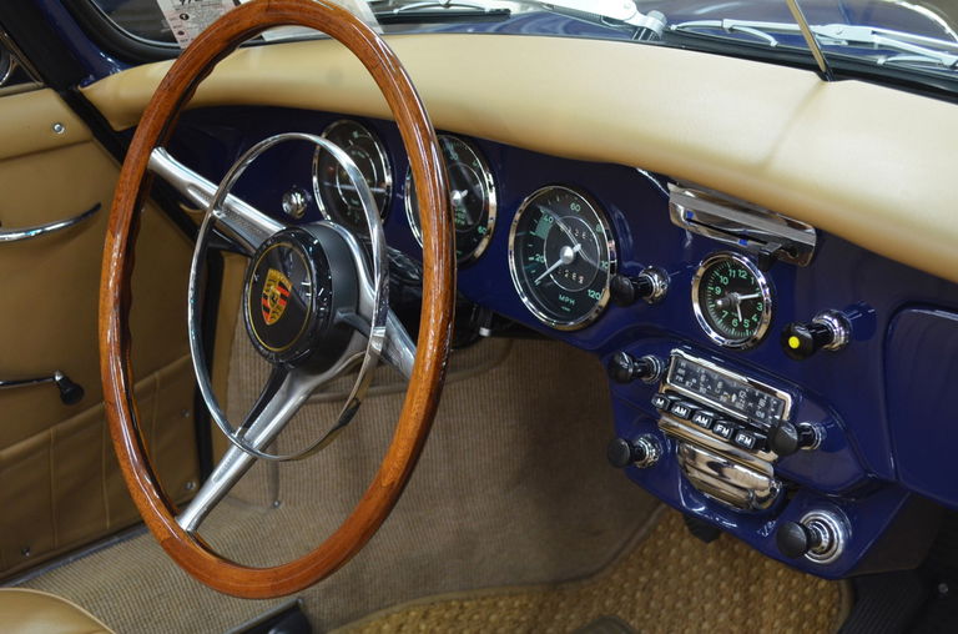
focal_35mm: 51
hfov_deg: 39.0
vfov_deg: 26.3
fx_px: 1354
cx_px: 479
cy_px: 317
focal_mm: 34
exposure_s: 1/30
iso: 1100
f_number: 5
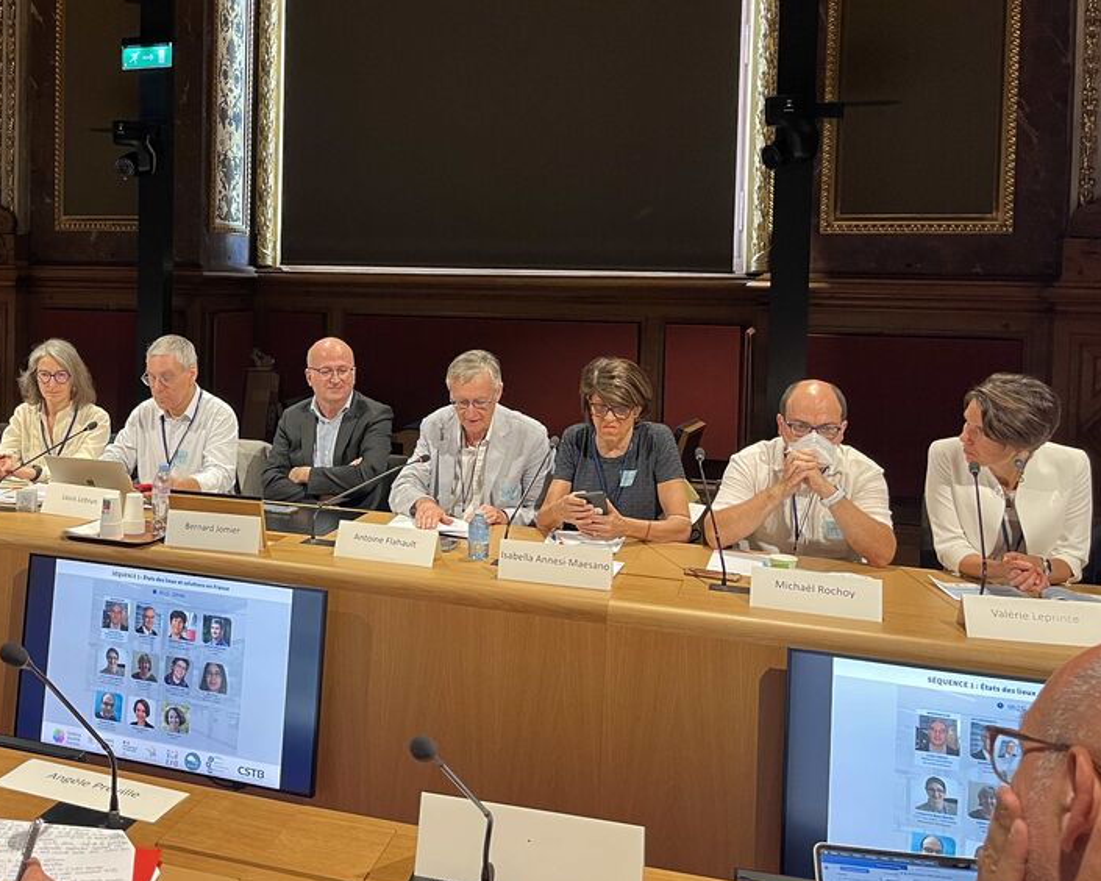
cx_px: 334
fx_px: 1173
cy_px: 311
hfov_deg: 49.1
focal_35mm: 36
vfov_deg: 40.8
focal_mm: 5.1
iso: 200
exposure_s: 1/60
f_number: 1.6
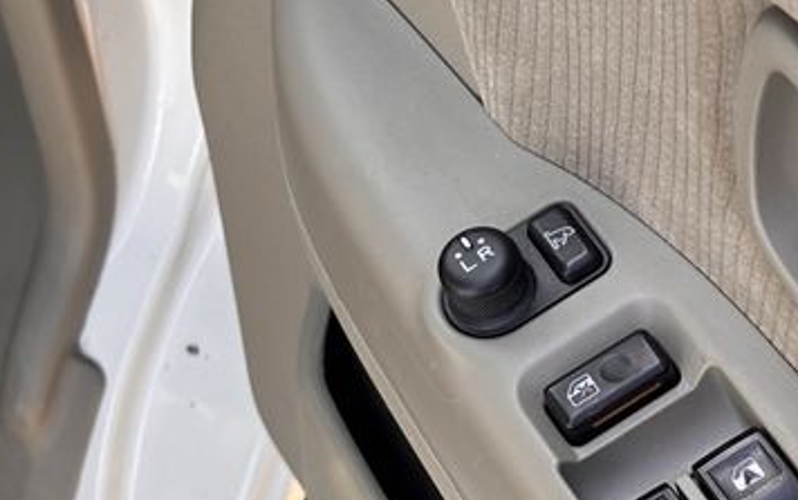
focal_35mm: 99
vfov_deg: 13.1
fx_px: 2154
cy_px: 462
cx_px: 549
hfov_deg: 20.9
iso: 32
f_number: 1.6
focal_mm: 5.96
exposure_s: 1/370
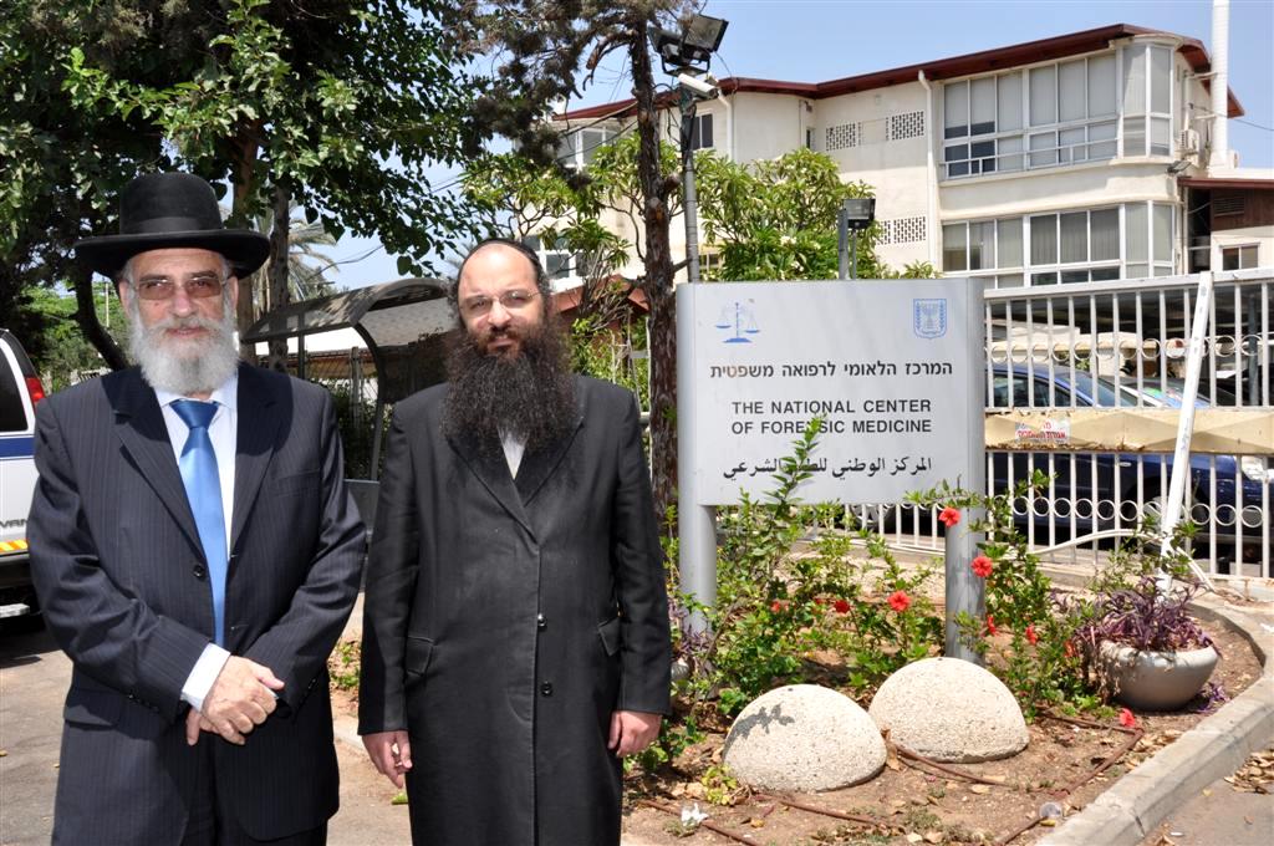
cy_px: 423
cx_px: 637
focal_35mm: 33
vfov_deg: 39.9
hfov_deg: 57.3
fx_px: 1166
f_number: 14
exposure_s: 1/200
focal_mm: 22
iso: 200
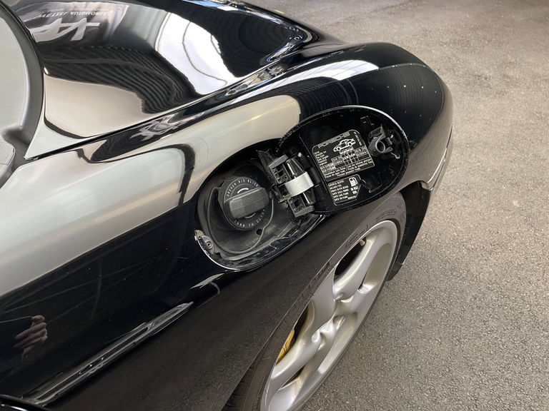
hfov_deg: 67.3
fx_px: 412
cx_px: 274
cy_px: 206
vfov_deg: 53.1
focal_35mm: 26
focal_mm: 4.2
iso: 200
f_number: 1.6
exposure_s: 1/50
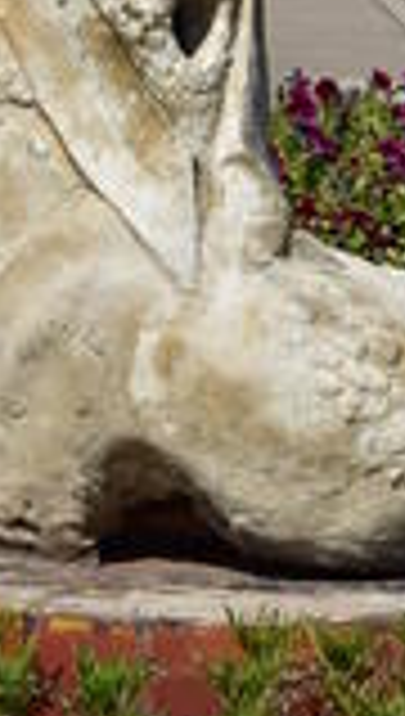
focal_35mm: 286
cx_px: -110
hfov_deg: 4.3
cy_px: -500
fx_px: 5434
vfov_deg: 7.4
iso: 100
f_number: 11
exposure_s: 1/400
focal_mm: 50
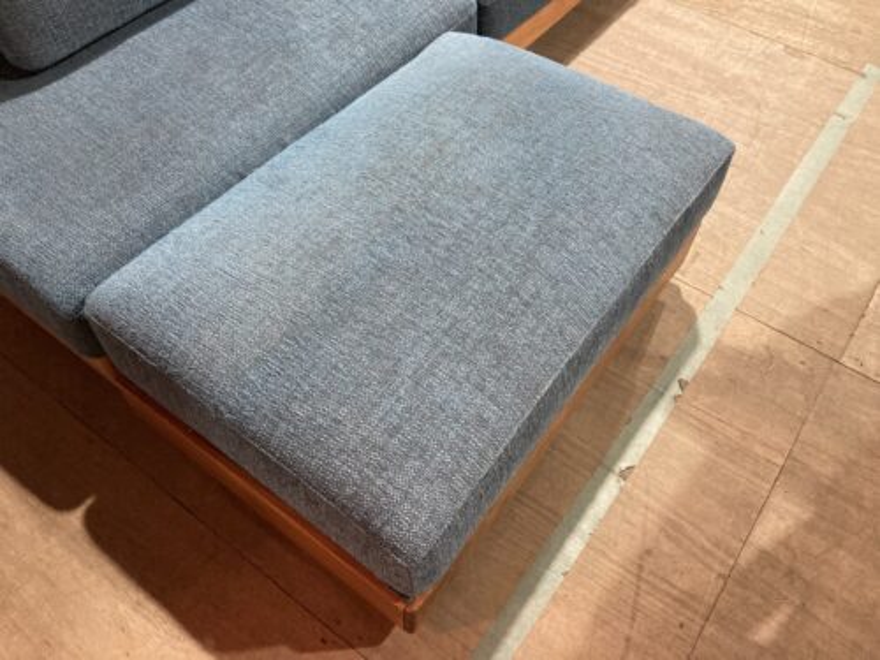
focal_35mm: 28
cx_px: 440
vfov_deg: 49.7
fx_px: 712
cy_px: 330
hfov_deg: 63.4
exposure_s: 1/50
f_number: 1.8
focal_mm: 3.99
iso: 320
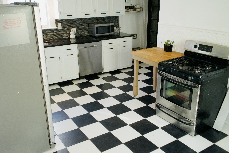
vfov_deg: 38.9
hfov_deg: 55.8
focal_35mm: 34
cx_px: 114
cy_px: 76
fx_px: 216
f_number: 4
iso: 4000
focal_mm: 34
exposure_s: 1/200
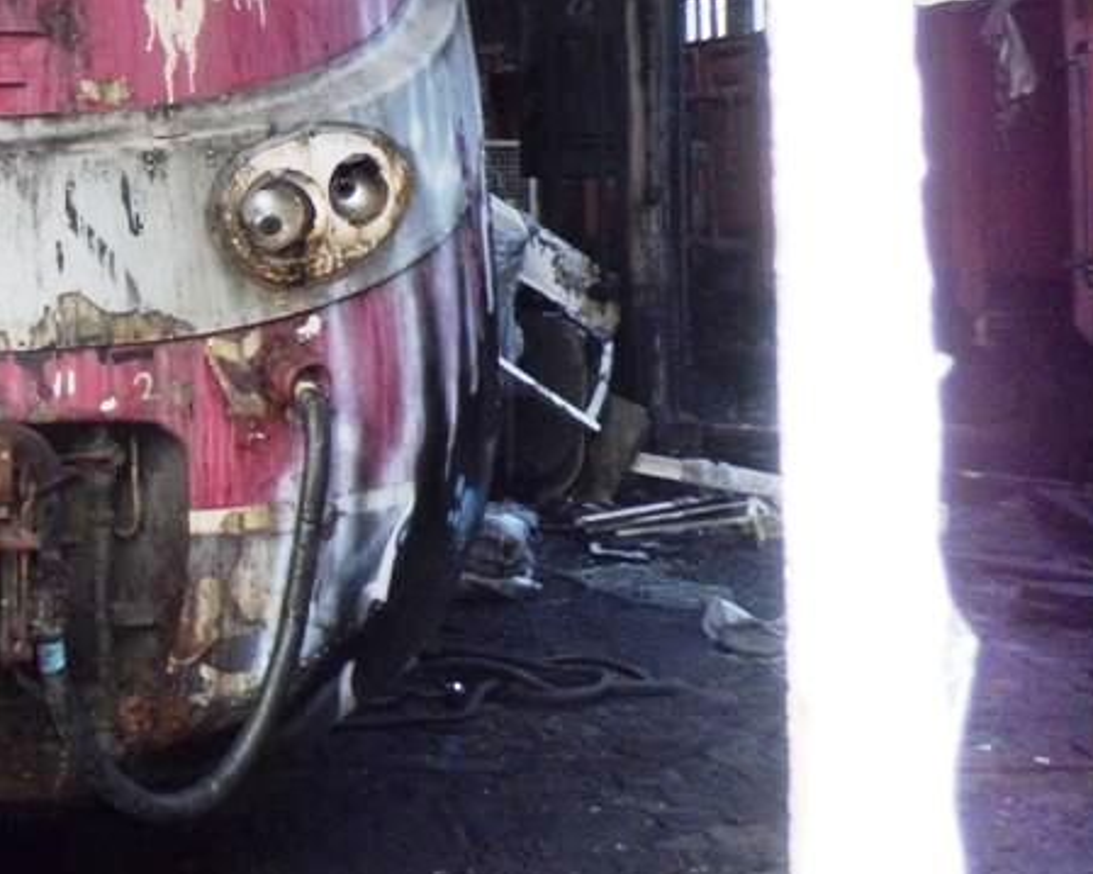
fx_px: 2232
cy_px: 73
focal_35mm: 69
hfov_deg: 25.5
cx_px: -119
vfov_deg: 21.6
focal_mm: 5.5
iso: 200
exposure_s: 1/125
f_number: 2.9
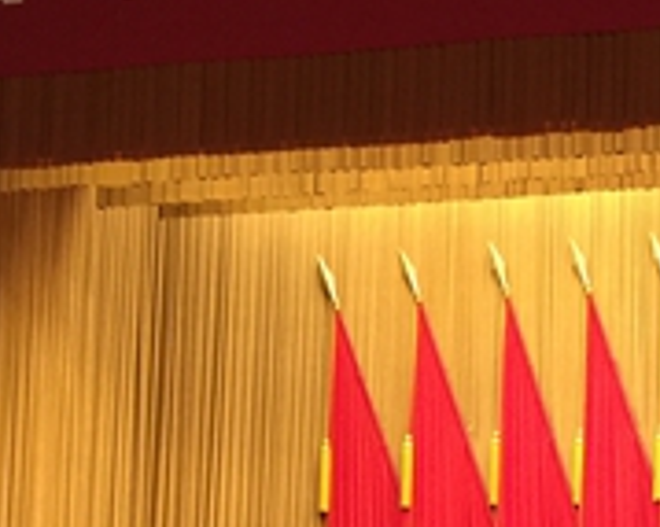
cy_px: 580
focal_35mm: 111
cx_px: 837
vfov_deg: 13.6
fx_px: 2167
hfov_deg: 16.4
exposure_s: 1/17
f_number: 2.2
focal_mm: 4.15
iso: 64
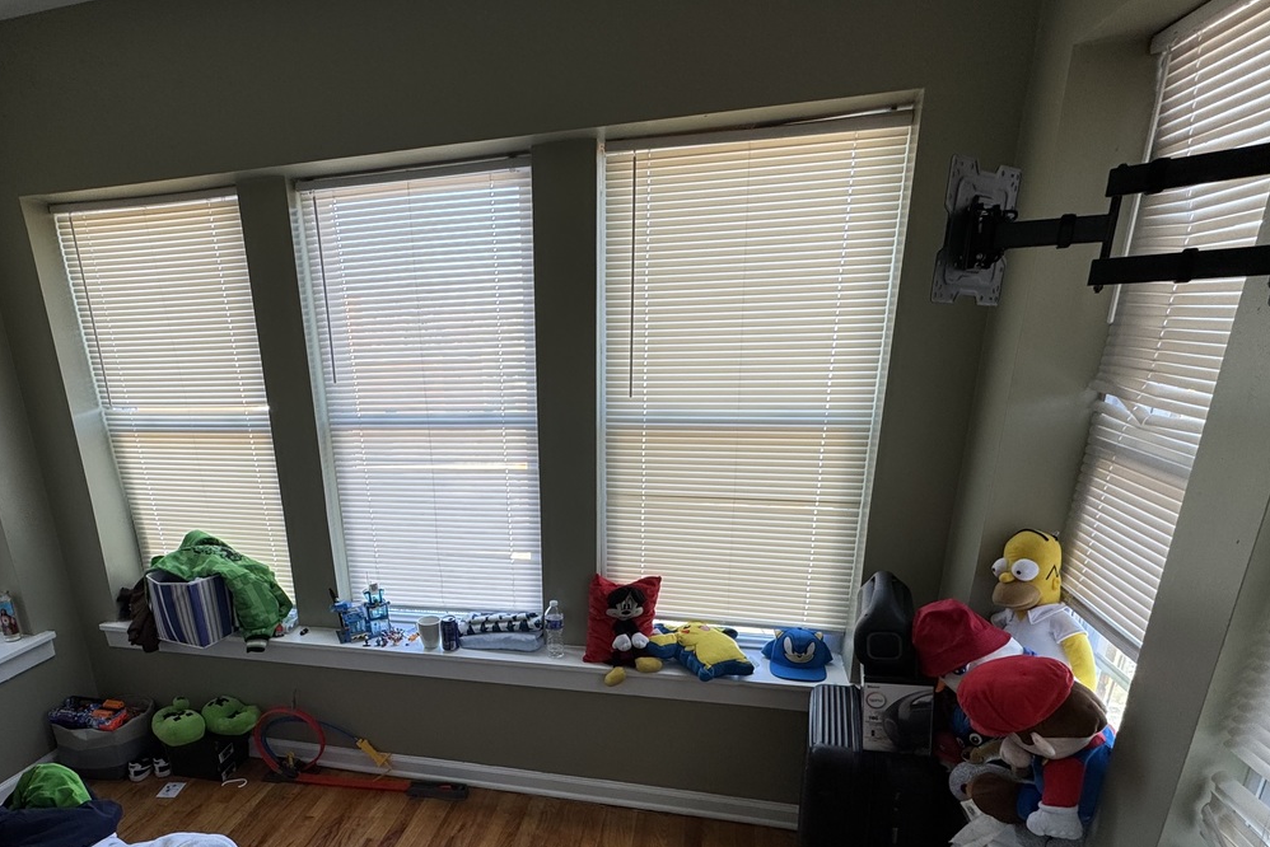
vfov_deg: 57.8
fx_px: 741
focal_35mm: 21
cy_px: 585
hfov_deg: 80.2
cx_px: 505
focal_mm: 2.22
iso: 40
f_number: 2.2
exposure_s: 1/129
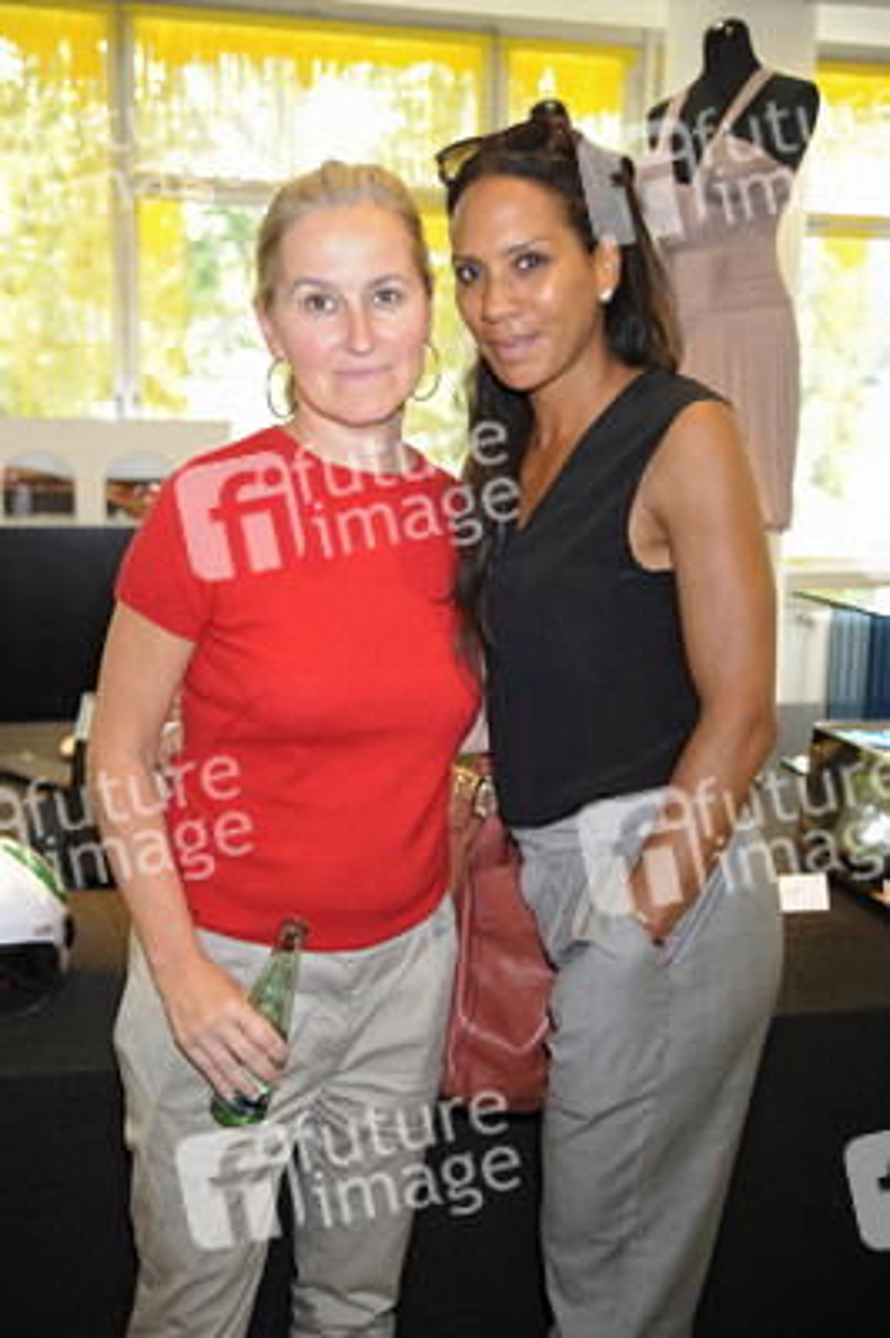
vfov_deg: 48.5
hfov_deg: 33.3
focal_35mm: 40
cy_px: 669
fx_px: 1486
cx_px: 445
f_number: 3.2
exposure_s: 1/50
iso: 800
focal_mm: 40
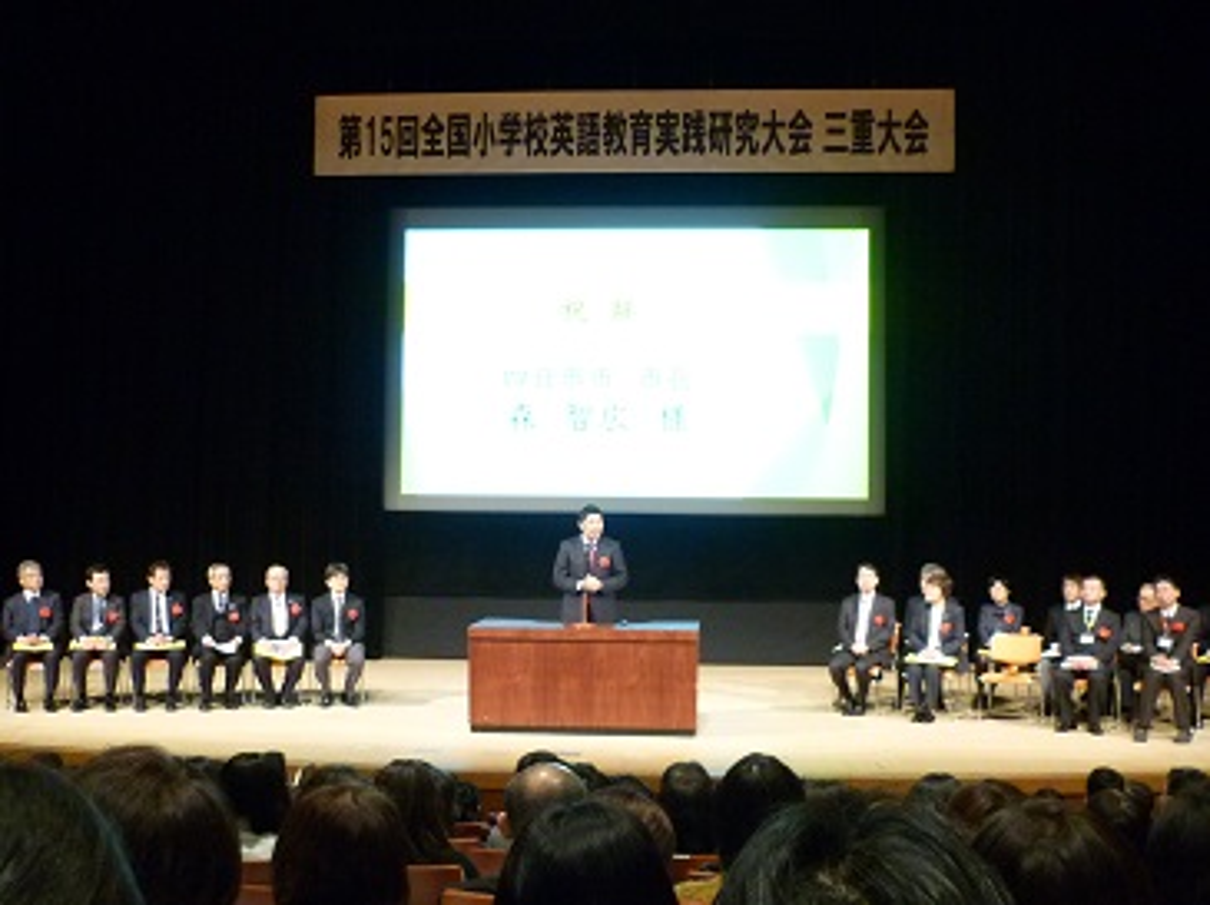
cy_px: 452
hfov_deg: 43.9
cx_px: 605
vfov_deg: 33.5
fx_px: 1502
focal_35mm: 43
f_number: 2.8
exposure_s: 1/25
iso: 400
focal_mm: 5.5
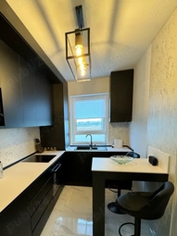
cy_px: 148
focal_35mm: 22
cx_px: 54
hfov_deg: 59.1
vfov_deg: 75.0
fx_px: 150
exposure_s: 1/100
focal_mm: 2.22
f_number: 2.2
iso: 200
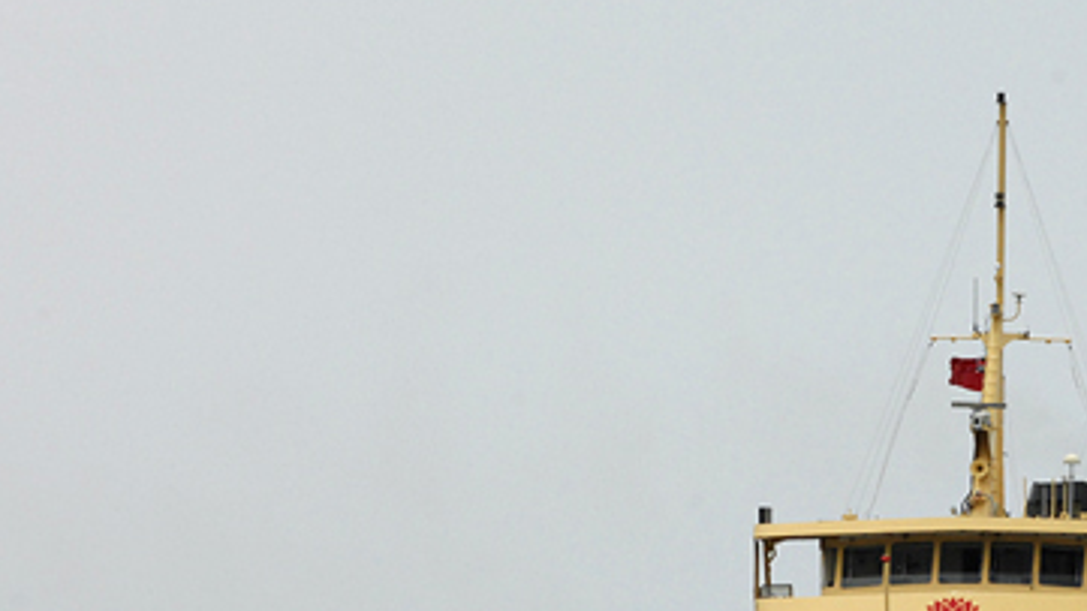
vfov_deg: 2.3
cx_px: 744
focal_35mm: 522
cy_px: 558
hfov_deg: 4.1
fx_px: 15044
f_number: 10
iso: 400
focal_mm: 200
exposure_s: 1/800
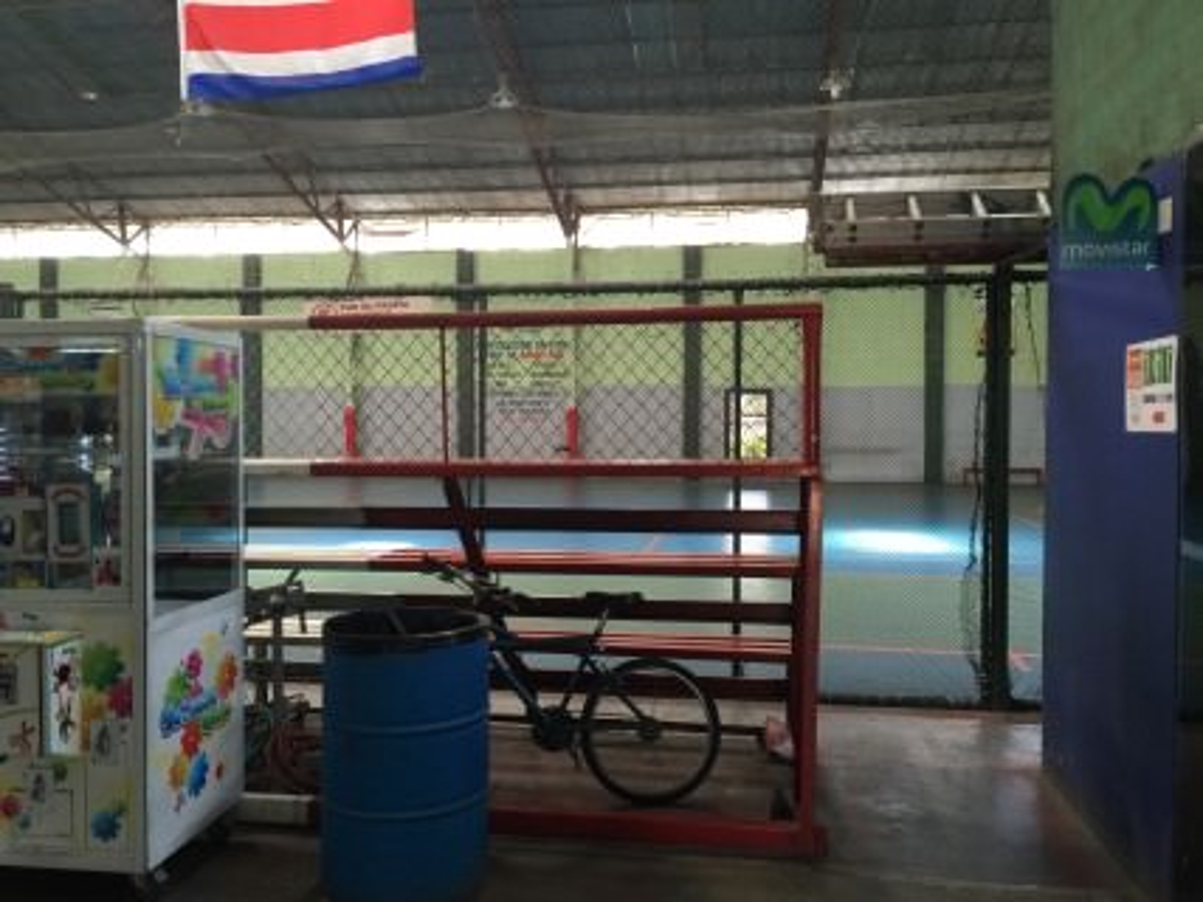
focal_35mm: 29
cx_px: 602
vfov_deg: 48.2
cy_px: 451
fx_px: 1008
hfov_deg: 61.7
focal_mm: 4.15
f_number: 2.2
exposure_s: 1/15
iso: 50
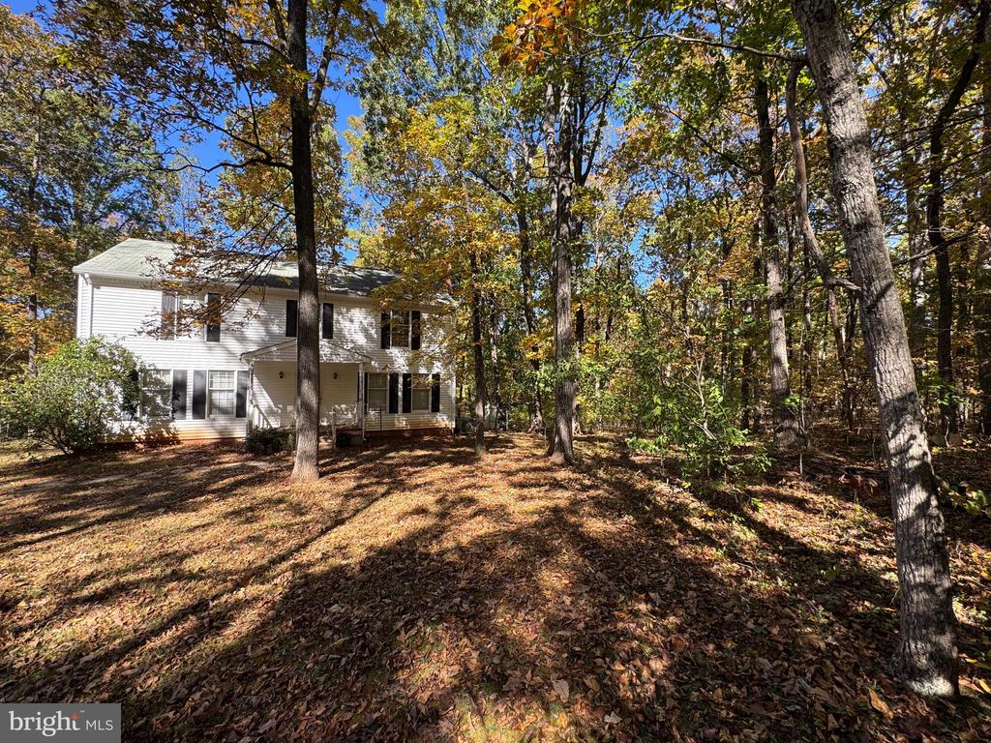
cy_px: 372
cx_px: 496
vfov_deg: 85.7
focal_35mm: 14
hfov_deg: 102.1
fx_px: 401
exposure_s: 1/276
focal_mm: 2.22
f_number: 2.2
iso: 40
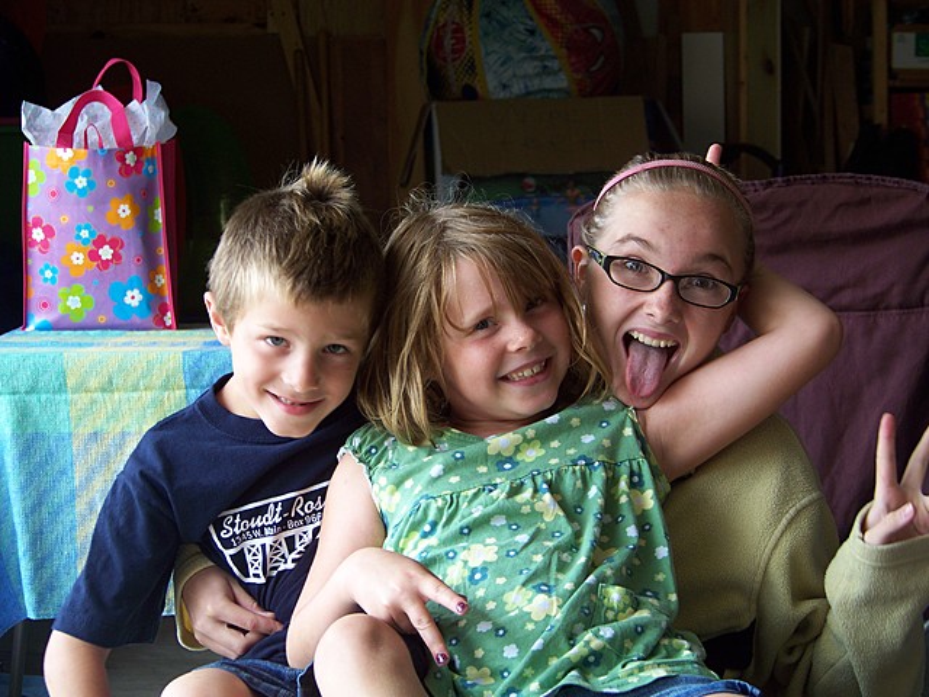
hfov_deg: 18.5
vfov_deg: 14.0
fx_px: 2845
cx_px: 464
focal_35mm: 106
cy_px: 348
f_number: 3.2
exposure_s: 1/50
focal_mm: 17.6
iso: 68
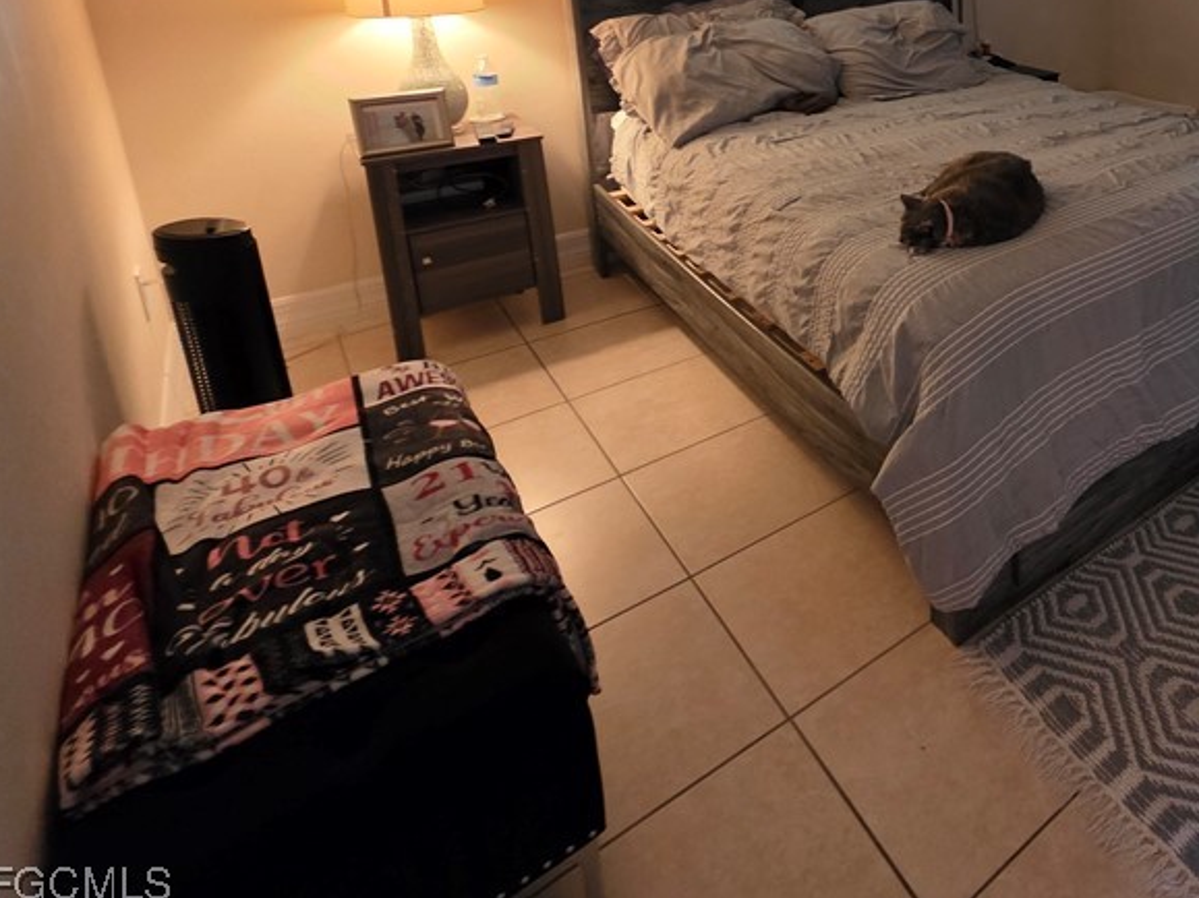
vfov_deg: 53.5
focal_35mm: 23
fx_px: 796
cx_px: 1035
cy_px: 137
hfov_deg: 64.0
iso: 640
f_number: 1.9
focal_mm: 2.2
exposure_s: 1/60
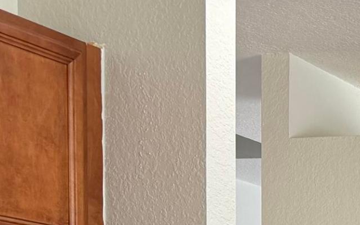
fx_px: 1128
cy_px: 535
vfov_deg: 10.0
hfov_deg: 15.4
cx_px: 668
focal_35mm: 115
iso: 125
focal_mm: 6.76
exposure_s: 1/120
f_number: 1.78
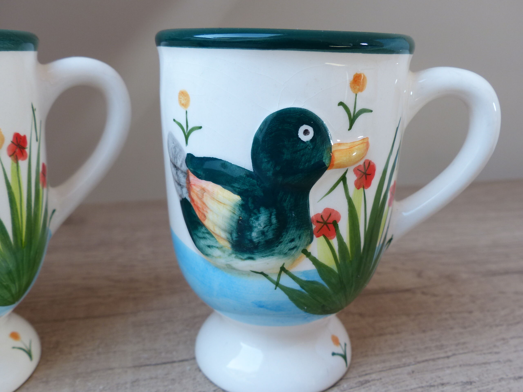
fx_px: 483
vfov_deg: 44.2
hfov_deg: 56.8
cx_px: 262
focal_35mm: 32
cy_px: 196
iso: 125
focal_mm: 5.6
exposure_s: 1/60
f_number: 2.8
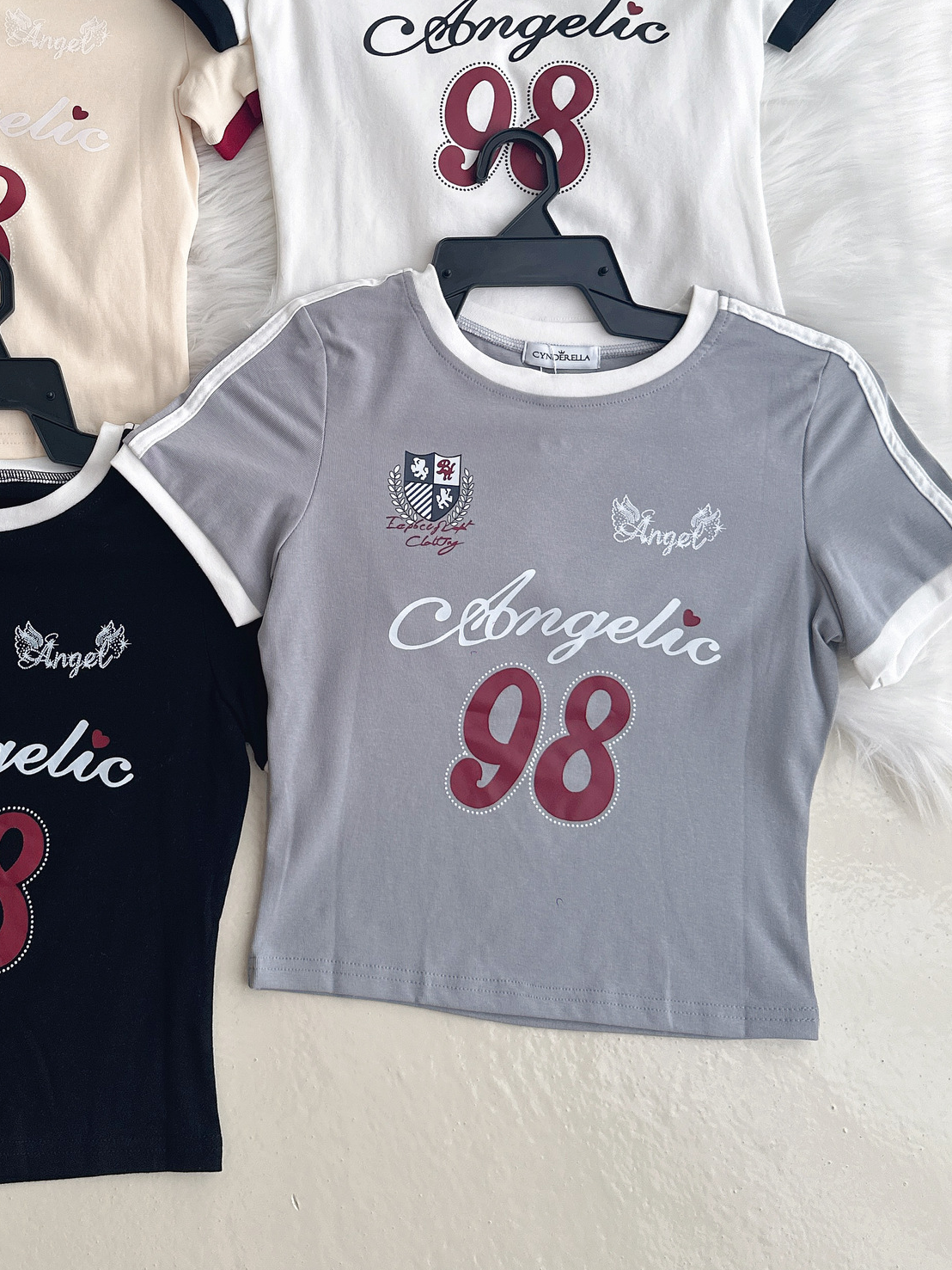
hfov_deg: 36.0
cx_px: 242
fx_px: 1430
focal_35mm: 39
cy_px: 334
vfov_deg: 46.3
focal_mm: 6.86
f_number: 1.78
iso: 100
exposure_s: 1/121
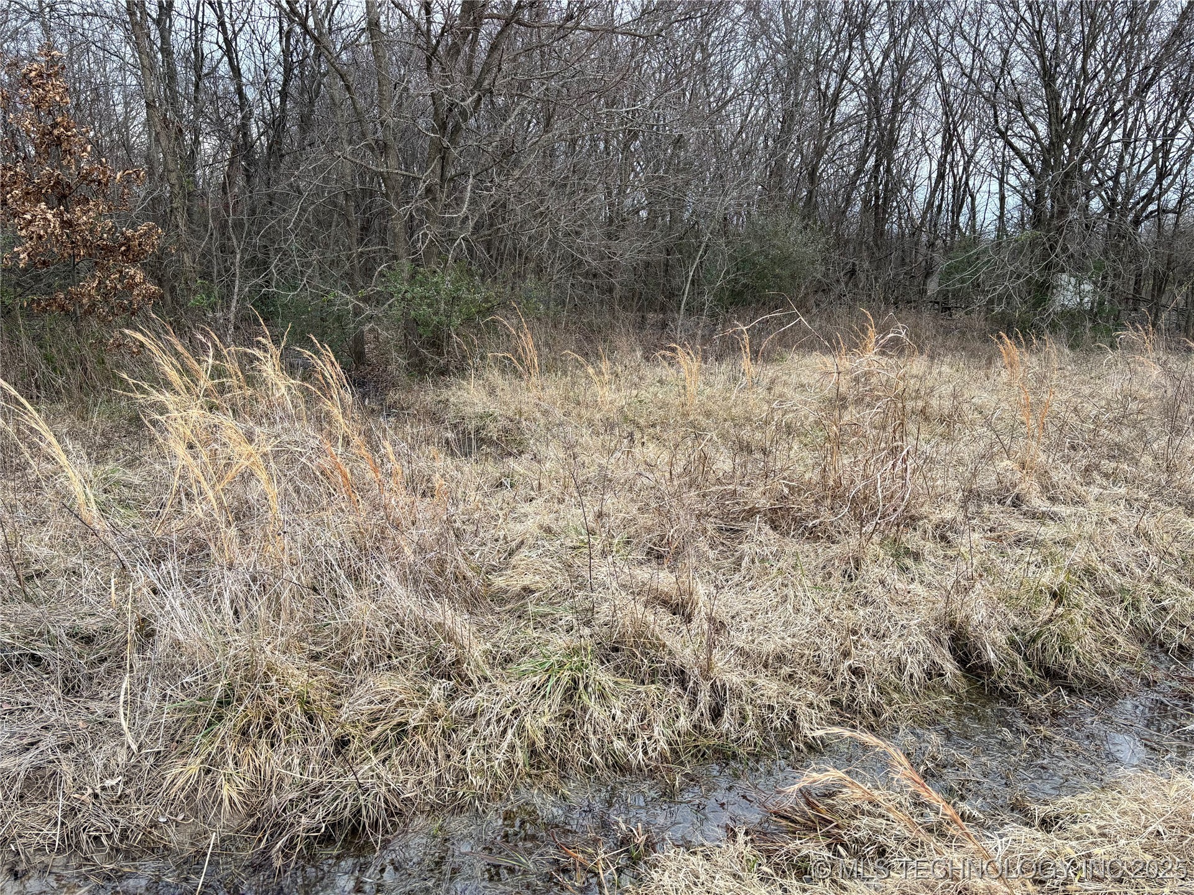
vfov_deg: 53.1
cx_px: 597
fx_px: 897
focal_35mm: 26
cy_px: 448
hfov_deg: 67.3
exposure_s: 1/174
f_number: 1.6
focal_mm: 5.96
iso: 40
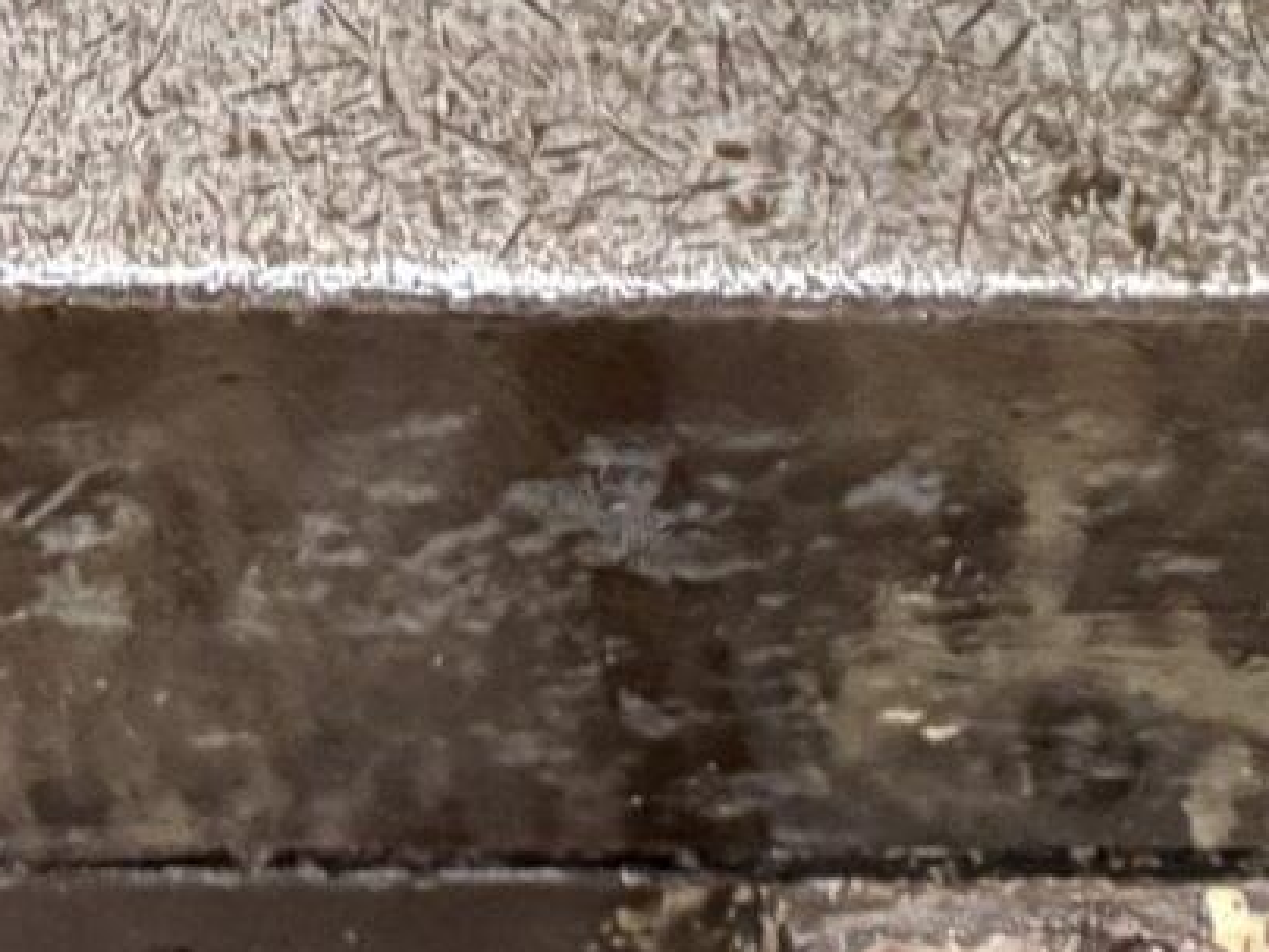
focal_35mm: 152
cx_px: -682
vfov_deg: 8.9
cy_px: -1294
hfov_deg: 12.3
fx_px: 5572
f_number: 1.78
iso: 640
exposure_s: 1/50
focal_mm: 6.76
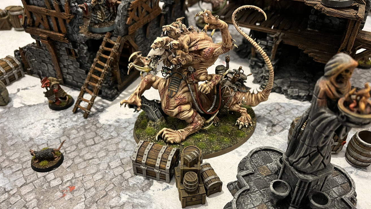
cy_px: 129
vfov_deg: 37.6
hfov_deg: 62.6
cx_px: 195
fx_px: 305
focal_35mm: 31
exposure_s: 1/50
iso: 400
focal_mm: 5.1
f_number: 1.6
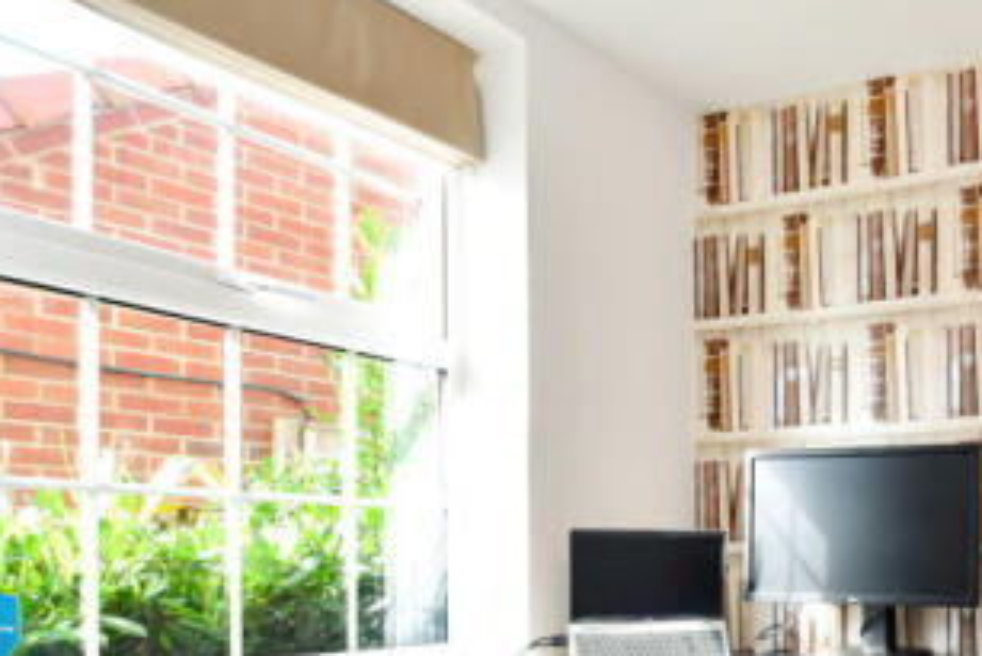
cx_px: 984
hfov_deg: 48.3
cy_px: 568
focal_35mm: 32
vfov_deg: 38.8
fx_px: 873
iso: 640
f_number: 5
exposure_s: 1/200
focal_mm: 10
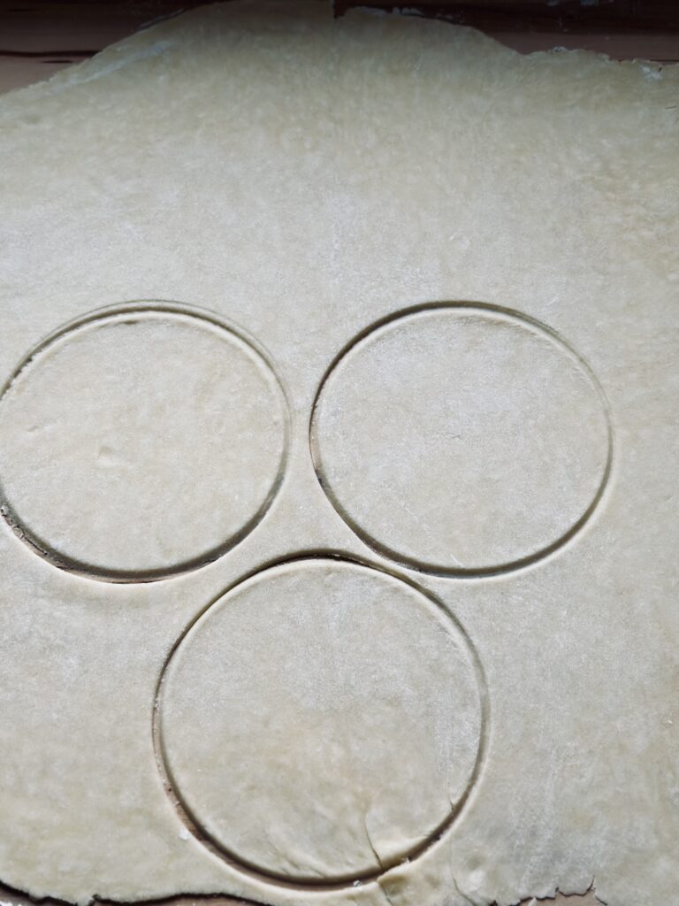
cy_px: 453
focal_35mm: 48
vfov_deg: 39.7
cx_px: 340
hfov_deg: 30.3
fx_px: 1255
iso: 125
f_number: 1.78
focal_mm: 6.86
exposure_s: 1/93
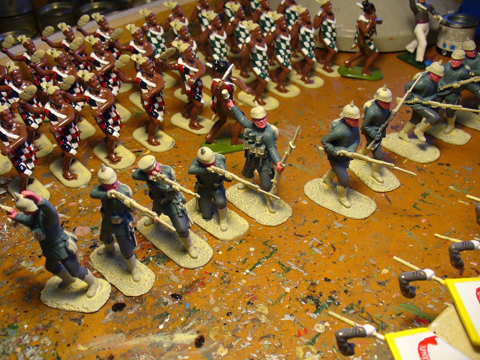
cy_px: 180
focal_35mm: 37
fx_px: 513
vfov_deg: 38.7
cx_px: 240
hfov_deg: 50.1
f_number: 2.8
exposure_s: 1/60
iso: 100
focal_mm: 6.1
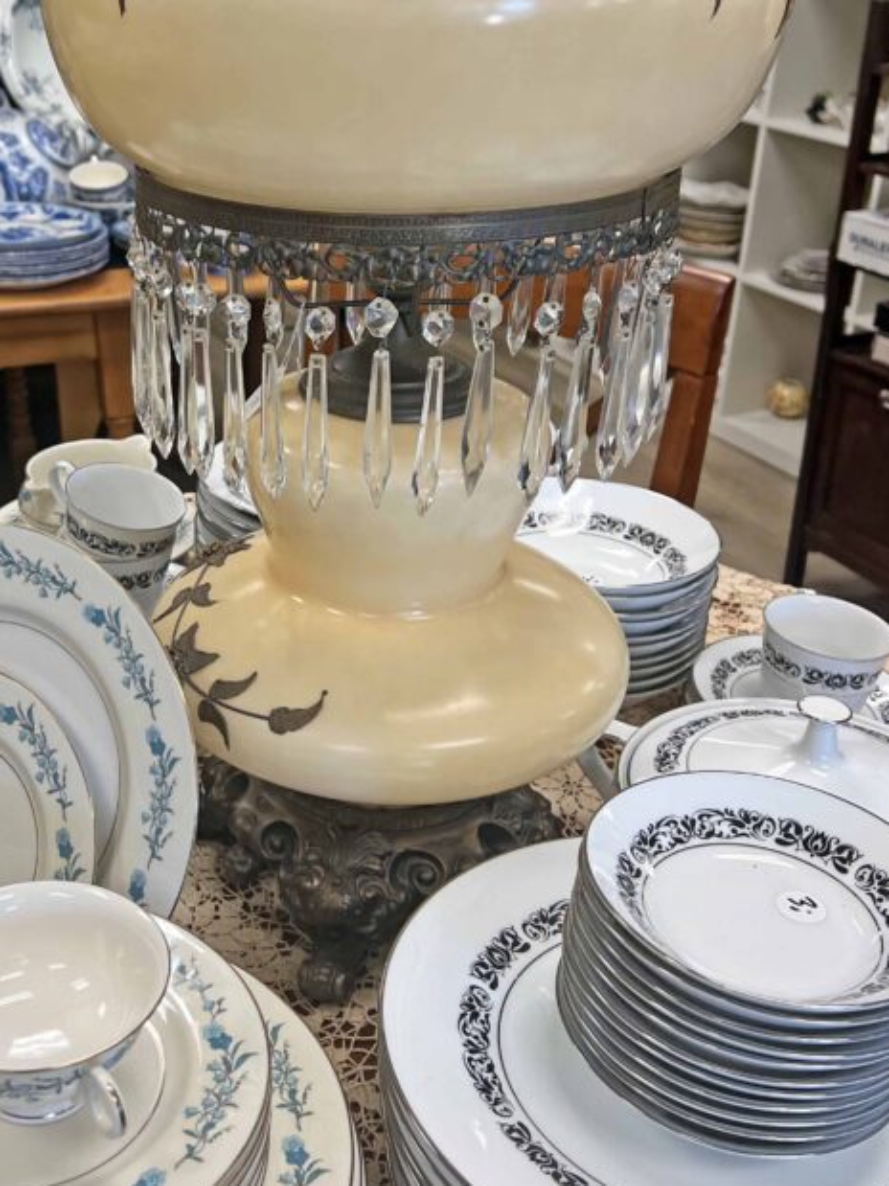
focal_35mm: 43
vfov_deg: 43.7
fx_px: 1473
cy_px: 490
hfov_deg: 33.1
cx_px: 243
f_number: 1.5
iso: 100
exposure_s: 1/120
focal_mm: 5.7
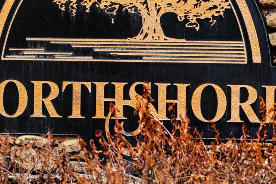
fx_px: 1701
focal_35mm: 222
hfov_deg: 9.3
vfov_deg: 6.2
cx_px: 131
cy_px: -1
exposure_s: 1/125
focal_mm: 105
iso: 100
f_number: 4
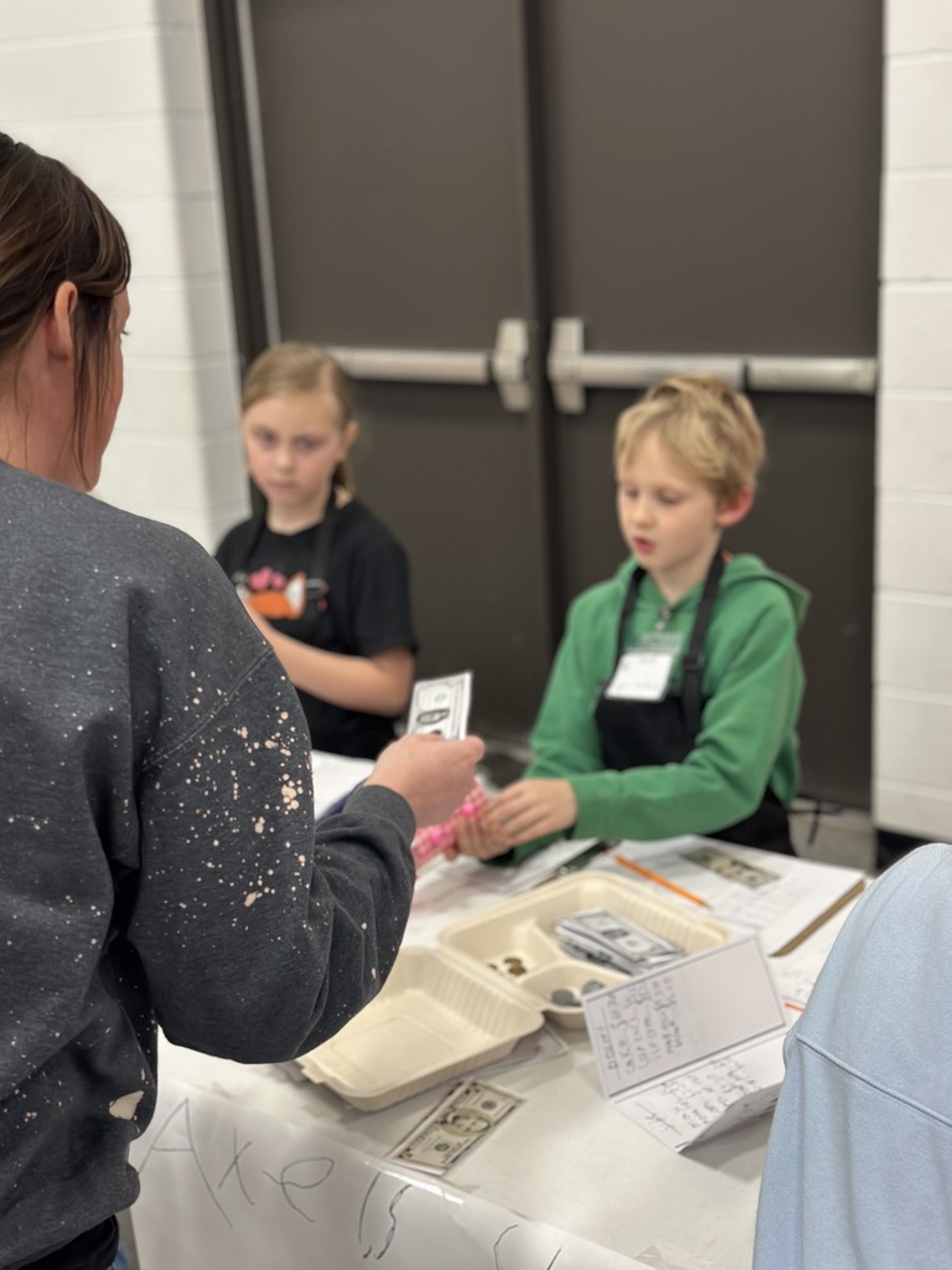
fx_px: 1760
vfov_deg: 39.7
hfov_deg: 30.3
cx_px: 476
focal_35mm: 48
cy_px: 635
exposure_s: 1/120
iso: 250
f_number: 1.78
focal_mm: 6.86
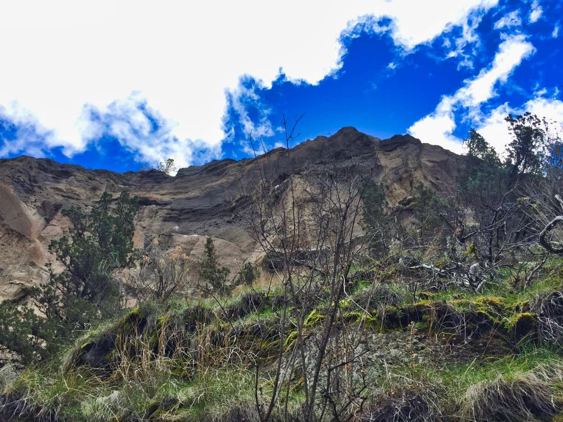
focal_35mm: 29
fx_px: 472
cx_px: 282
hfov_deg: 61.7
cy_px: 211
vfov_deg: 48.2
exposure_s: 1/1130
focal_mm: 4.15
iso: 32
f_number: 2.2
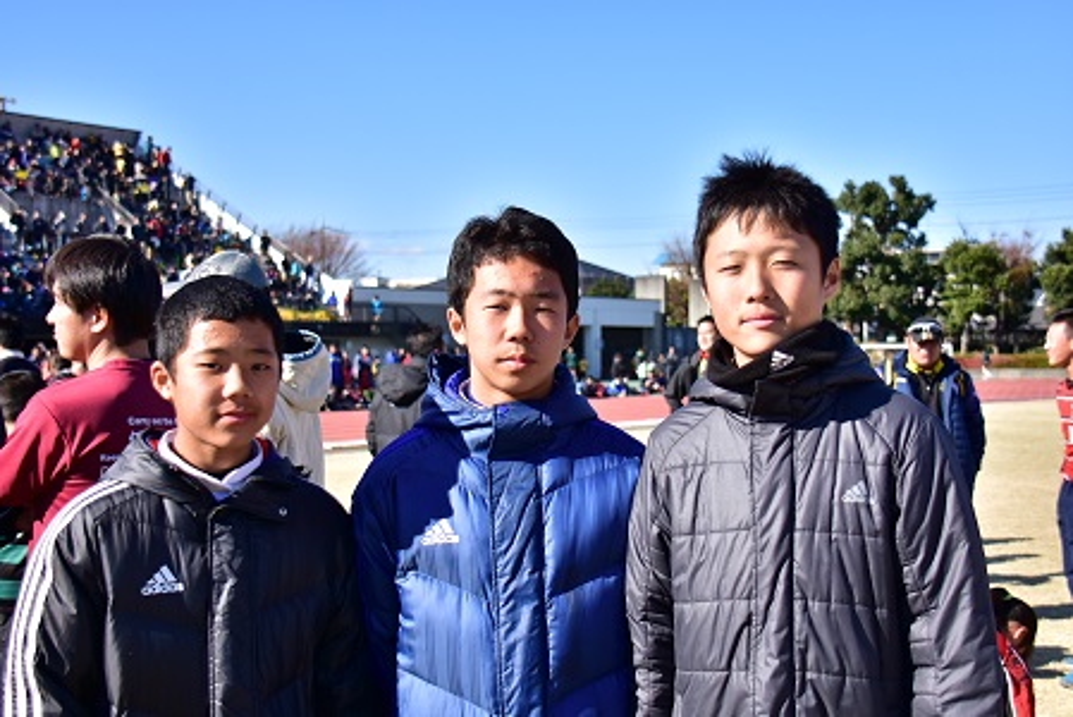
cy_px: 358
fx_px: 1521
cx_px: 536
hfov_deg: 38.9
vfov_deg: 26.5
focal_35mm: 51
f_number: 4.5
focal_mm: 34
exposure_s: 1/1250
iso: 180
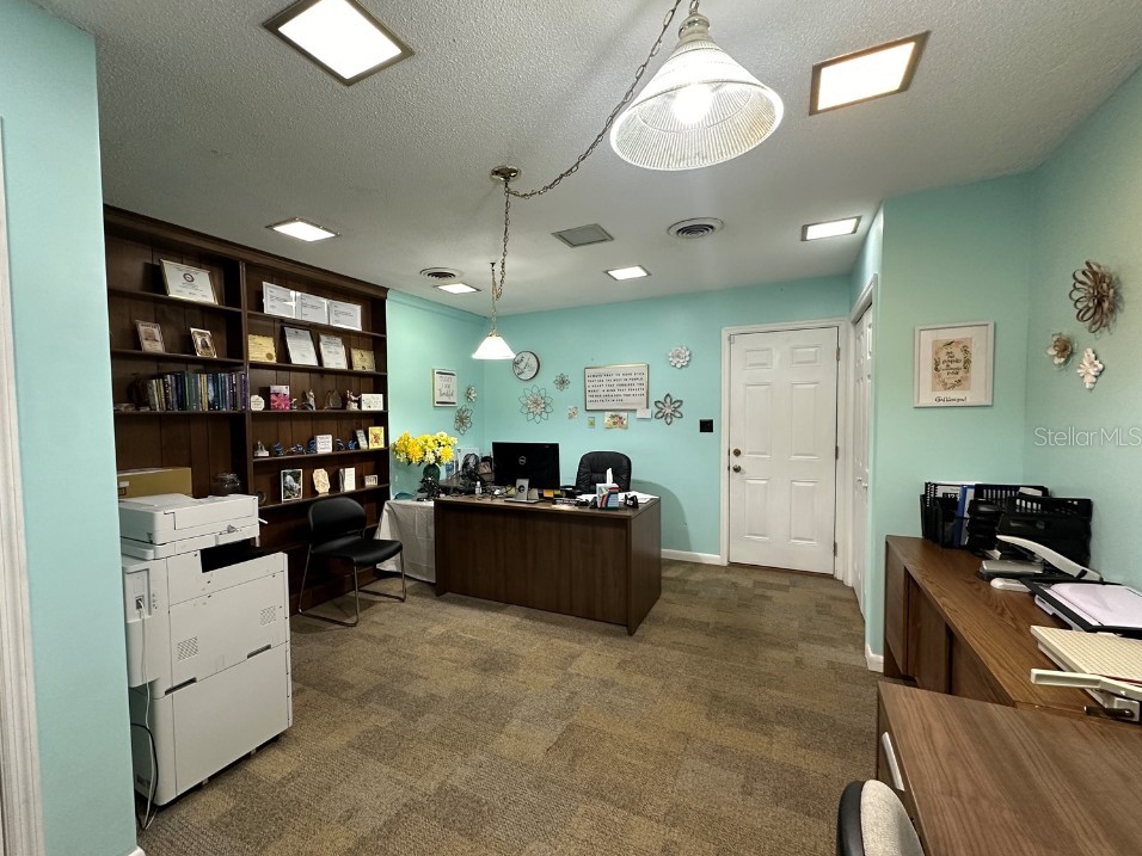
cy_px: 436
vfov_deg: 81.7
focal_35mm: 15
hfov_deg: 98.0
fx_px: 495
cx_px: 535
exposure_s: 1/60
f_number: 2.2
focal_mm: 2.22
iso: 250
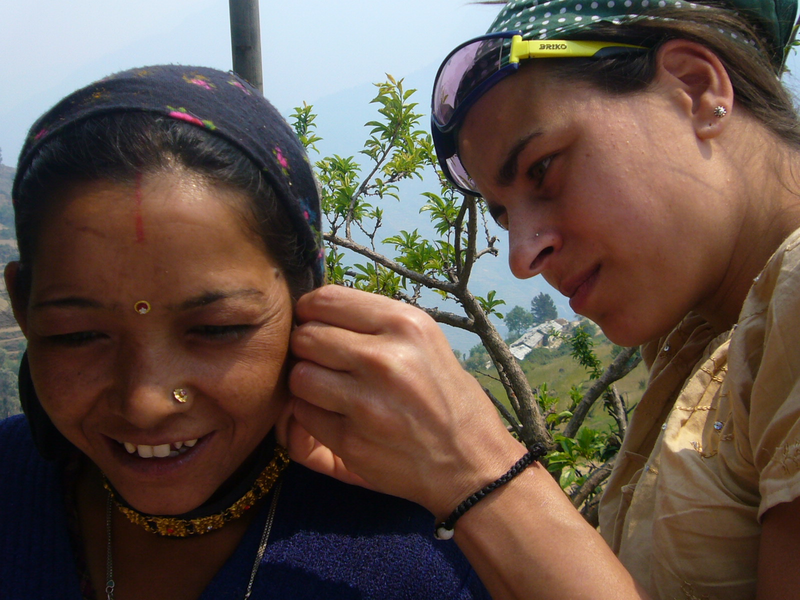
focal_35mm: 37
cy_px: 300
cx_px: 400
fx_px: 855
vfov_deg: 38.7
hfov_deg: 50.1
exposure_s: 1/250
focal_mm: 4.6
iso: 80
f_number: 5.6
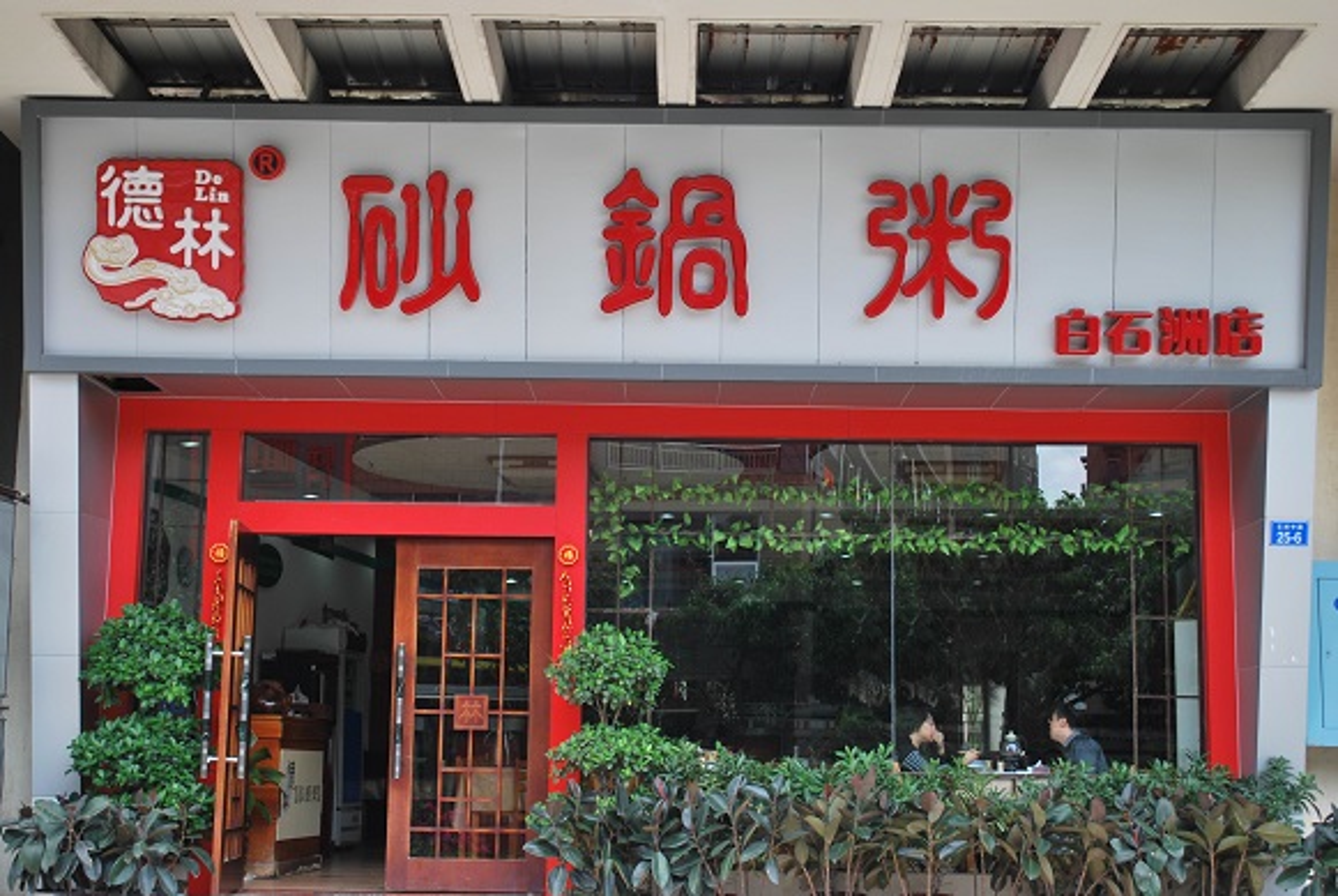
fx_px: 1954
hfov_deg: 37.8
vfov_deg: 25.8
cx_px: 669
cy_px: 448
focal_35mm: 52
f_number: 5.3
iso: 100
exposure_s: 1/60
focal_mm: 35
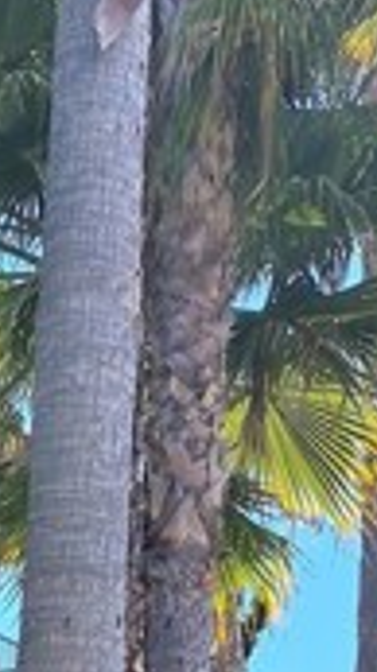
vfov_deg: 17.7
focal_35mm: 105
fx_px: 1871
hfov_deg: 11.2
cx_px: -124
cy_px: 1076
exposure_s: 1/1330
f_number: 1.8
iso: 32
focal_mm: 4.25
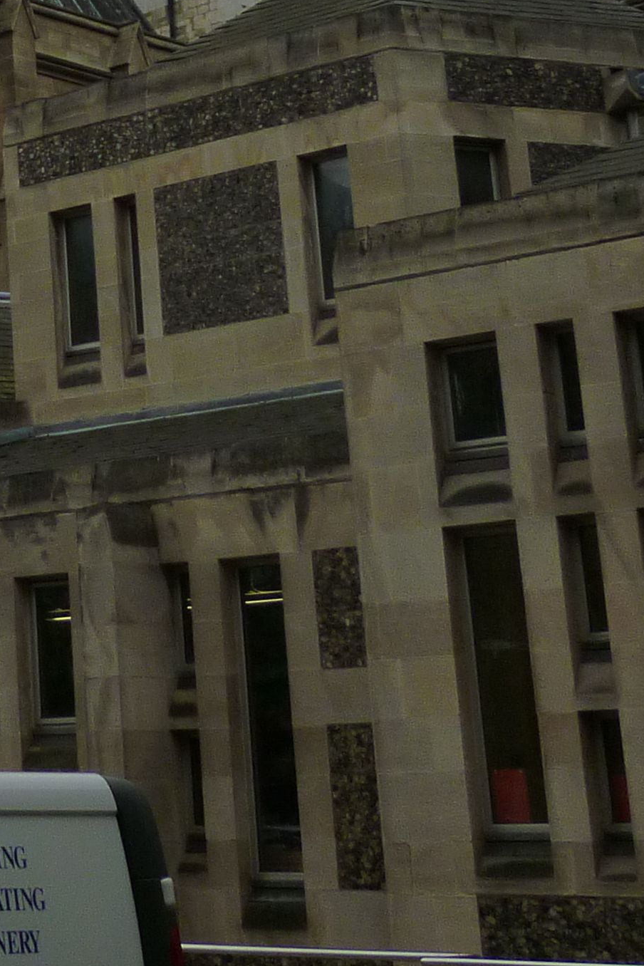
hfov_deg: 14.4
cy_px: -88
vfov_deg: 21.7
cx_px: -301
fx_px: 2388
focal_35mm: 89
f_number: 3.5
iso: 125
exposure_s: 1/500
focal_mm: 5.2
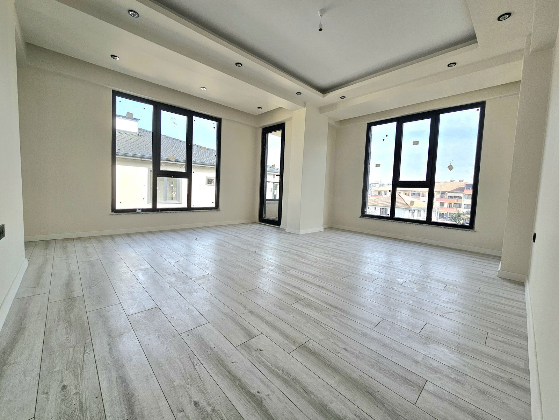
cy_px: 210
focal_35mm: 13
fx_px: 210
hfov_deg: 106.2
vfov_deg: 89.9
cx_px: 280
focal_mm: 2.2
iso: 50
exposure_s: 1/714
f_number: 2.2
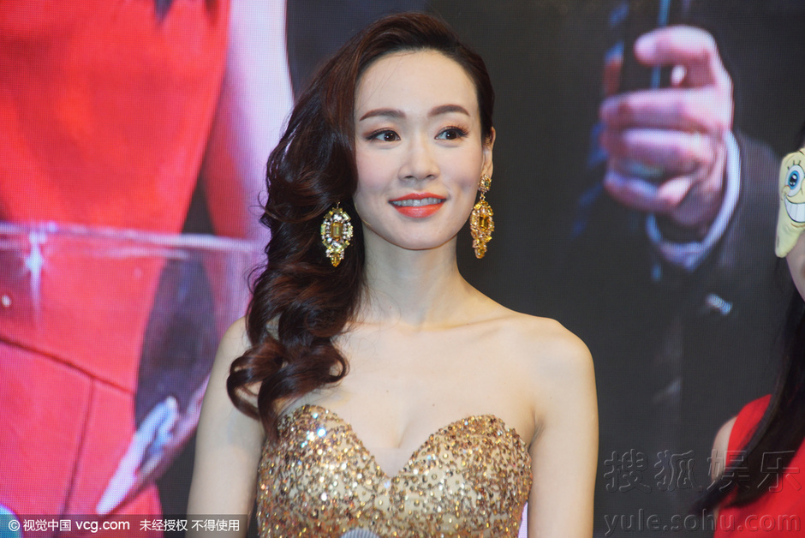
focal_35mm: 240
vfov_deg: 5.7
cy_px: 269
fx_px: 5370
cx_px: 402
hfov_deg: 8.6
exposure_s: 1/100
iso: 200
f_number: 6.3
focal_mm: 160
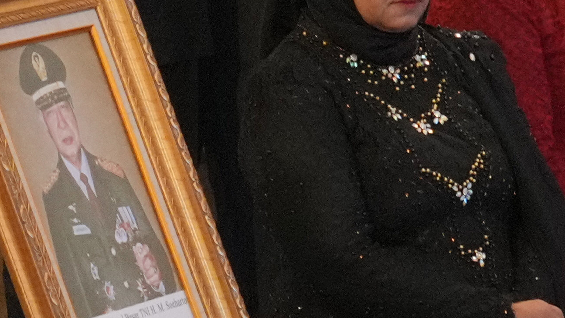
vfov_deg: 3.1
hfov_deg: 5.5
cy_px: -225
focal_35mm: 391
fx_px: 5858
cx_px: 124
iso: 4000
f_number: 5.6
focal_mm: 56
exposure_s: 1/160
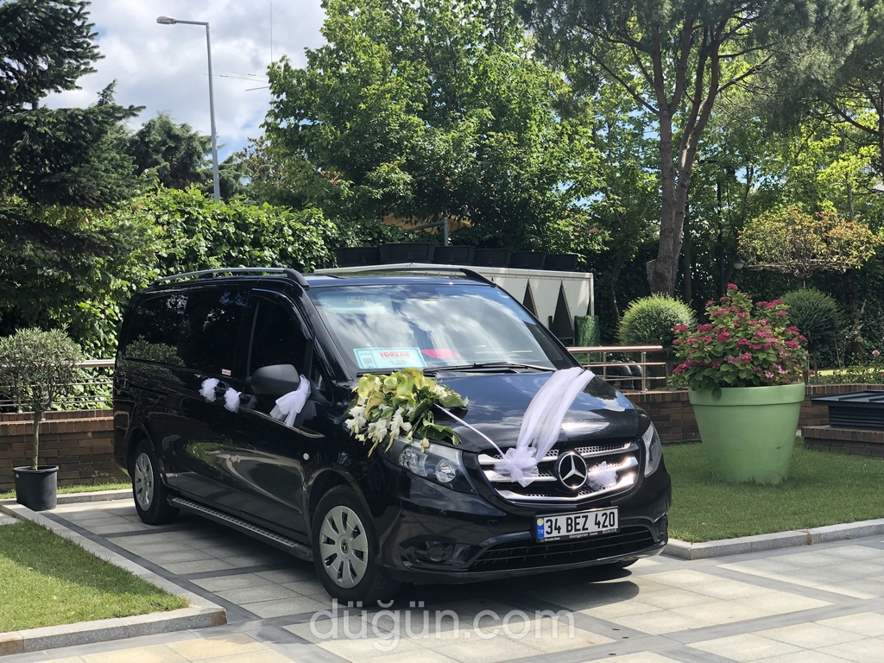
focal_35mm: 52
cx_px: 442
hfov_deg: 36.8
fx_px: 1328
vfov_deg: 28.0
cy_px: 332
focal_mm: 6
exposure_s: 1/355
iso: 16
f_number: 2.4
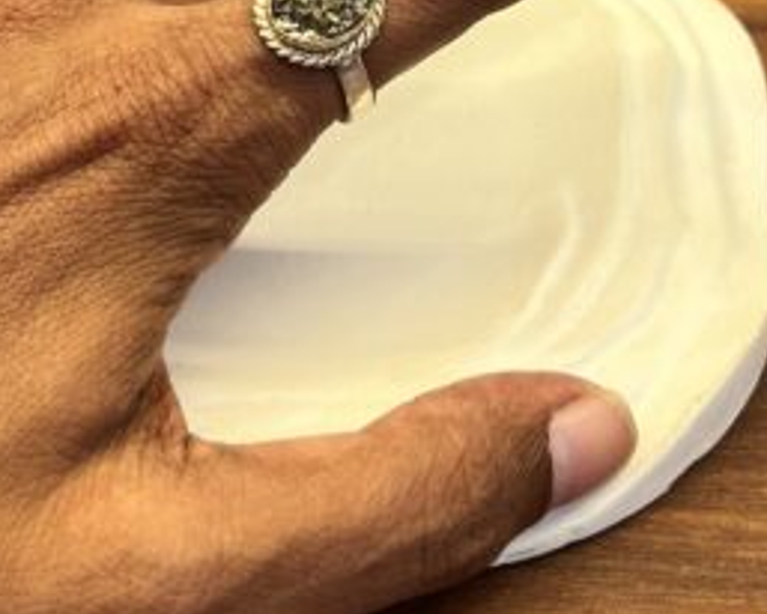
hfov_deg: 24.1
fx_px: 1795
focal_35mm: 79
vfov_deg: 18.2
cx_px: 355
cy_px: -167
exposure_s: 1/100
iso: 125
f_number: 1.5
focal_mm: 5.7
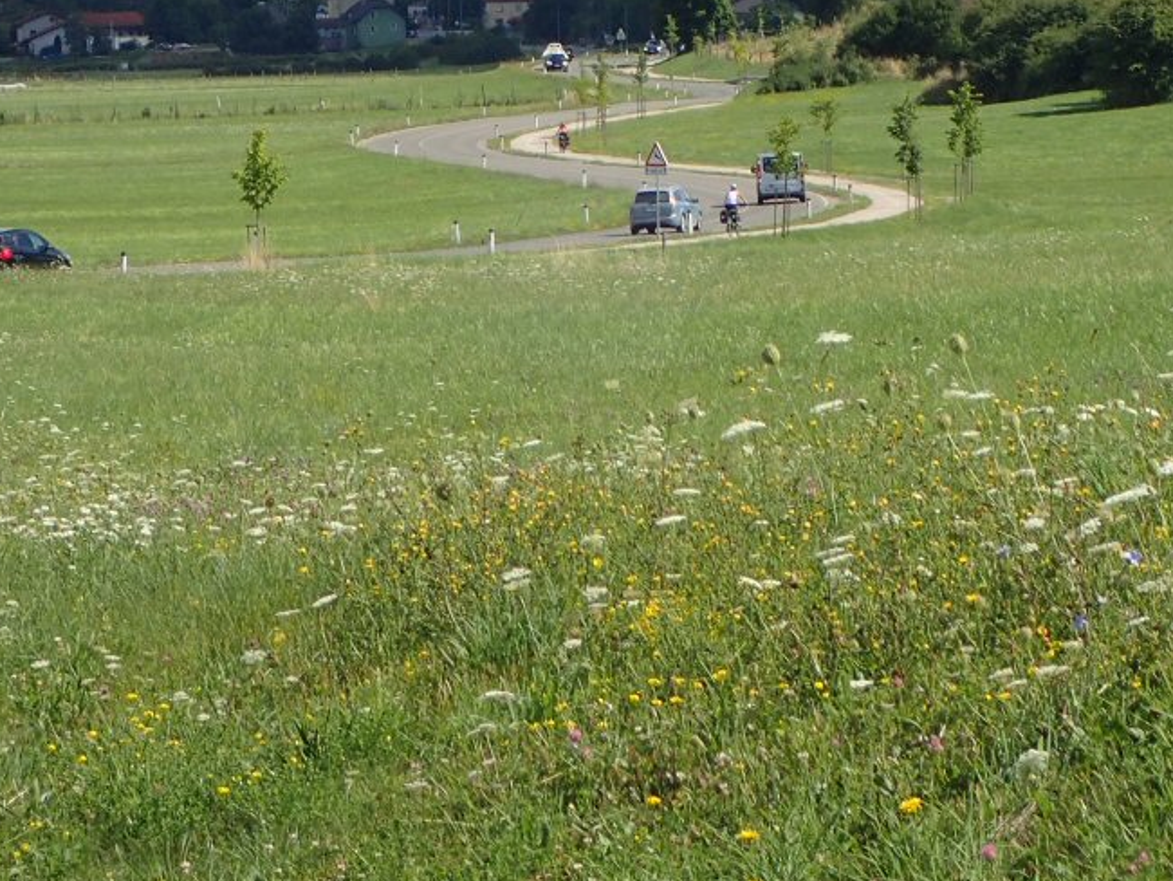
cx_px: 568
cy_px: 233
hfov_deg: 9.6
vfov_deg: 7.2
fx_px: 6949
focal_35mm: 205
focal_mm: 18
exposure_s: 1/320
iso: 100
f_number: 6.3
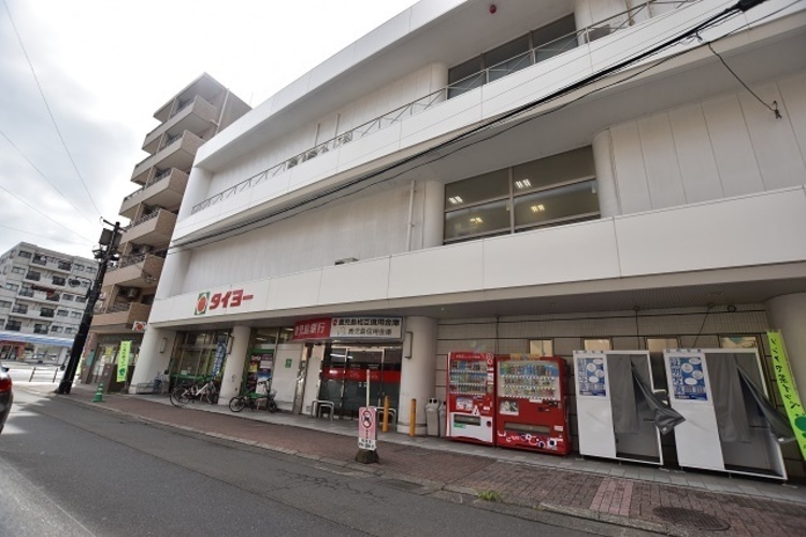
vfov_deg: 77.2
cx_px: 403
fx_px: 336
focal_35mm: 15
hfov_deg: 100.4
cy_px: 268
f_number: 4.5
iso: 160
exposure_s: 1/1250
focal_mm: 10
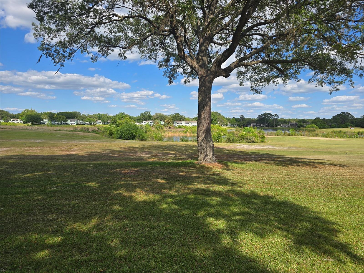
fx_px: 242
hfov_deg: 73.9
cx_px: 182
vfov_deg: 58.9
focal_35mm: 23
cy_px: 136
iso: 12
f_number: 1.7
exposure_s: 1/744
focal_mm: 6.3
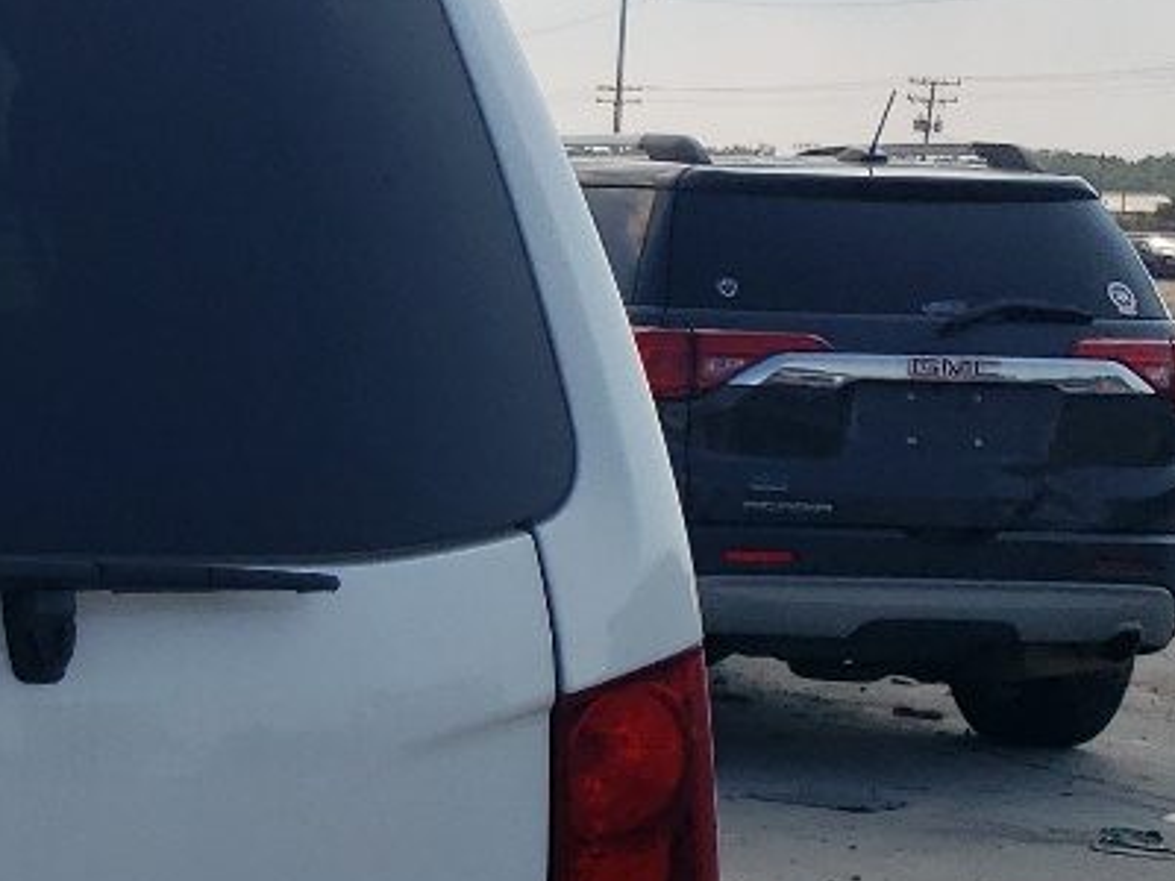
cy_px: 661
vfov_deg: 14.2
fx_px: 3530
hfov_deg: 16.5
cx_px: -784
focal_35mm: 104
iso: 50
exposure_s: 1/5000
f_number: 1.5
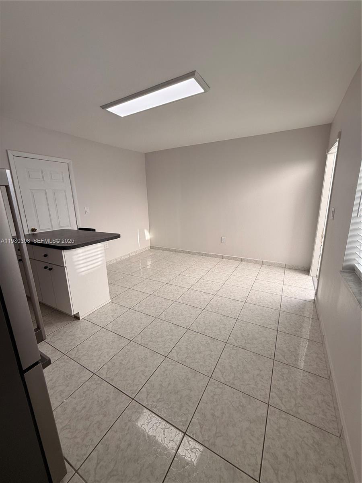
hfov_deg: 85.7
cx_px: 181
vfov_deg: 102.1
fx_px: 195
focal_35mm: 14
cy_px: 242
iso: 50
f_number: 2.2
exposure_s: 1/177
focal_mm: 2.22
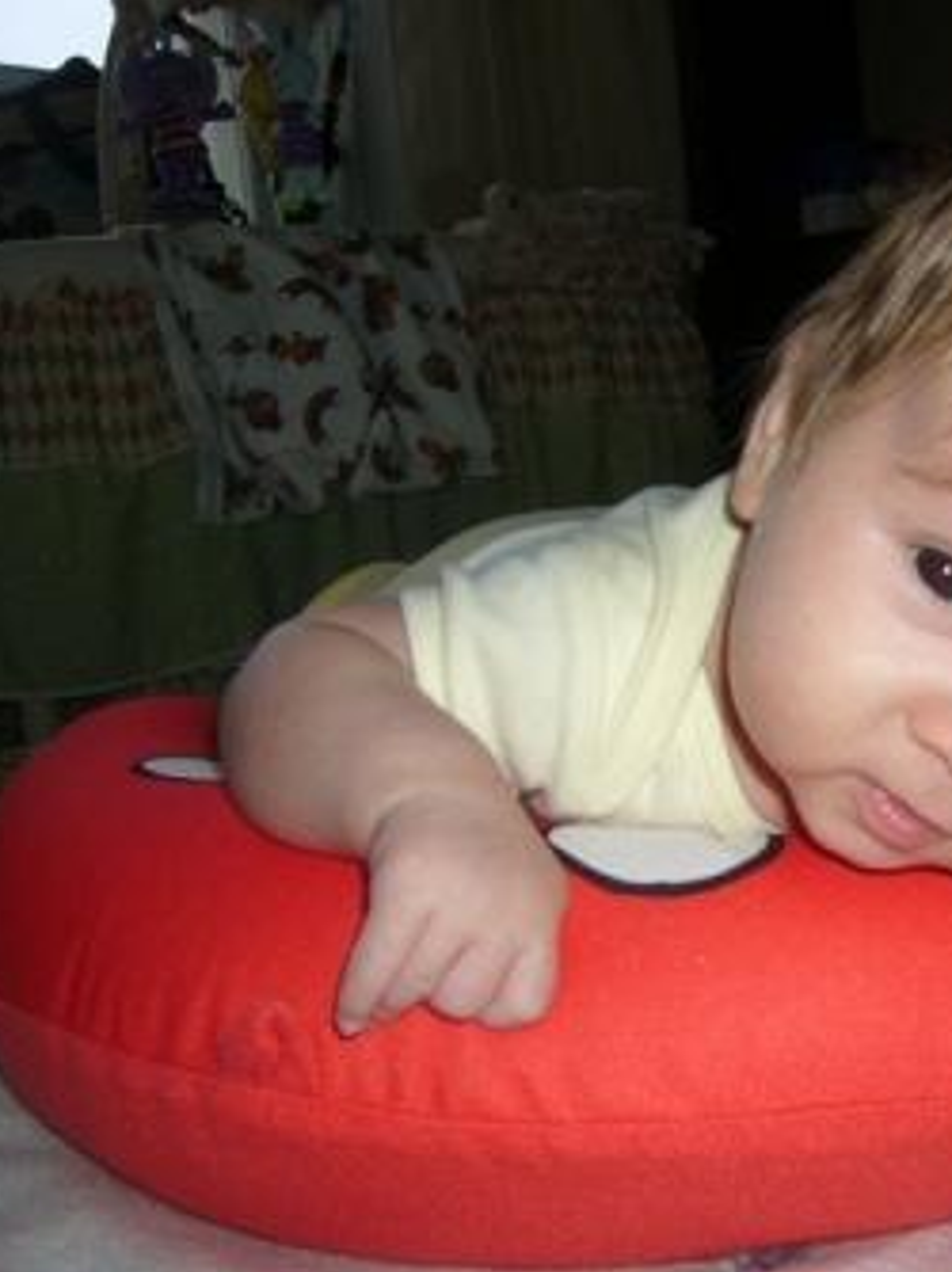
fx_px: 1726
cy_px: 636
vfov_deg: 40.5
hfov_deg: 30.4
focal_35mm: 47
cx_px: 704
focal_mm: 5.8
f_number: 2.8
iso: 50
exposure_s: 1/60
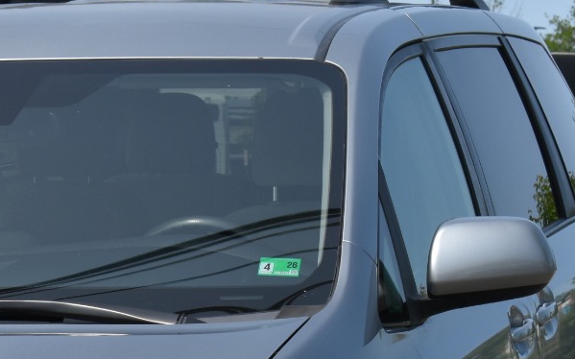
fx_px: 3562
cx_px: -29
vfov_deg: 5.7
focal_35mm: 227
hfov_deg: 9.2
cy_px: 465
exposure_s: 1/500
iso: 200
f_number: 11
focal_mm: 55
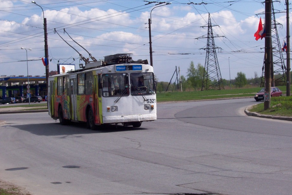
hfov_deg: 26.6
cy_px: 91
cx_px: 156
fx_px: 616
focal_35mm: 76
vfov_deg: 17.9
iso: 80
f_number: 6.8
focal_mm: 10.8
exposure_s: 1/359
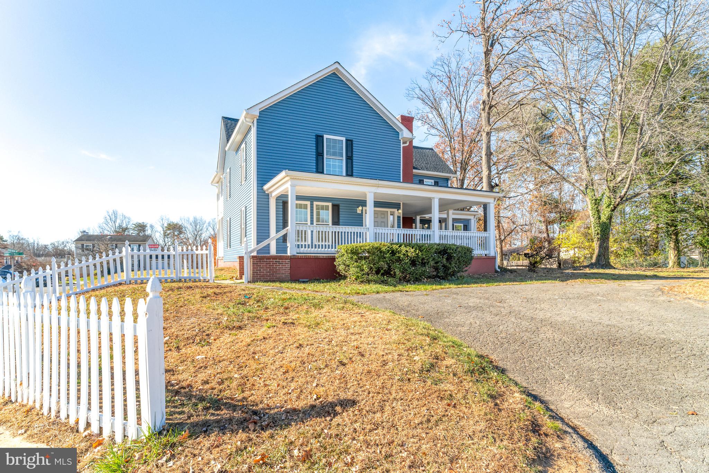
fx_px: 374
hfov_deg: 86.9
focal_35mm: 19
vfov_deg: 64.5
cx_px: 354
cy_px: 236
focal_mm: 19
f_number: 8
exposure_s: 1/500
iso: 1250
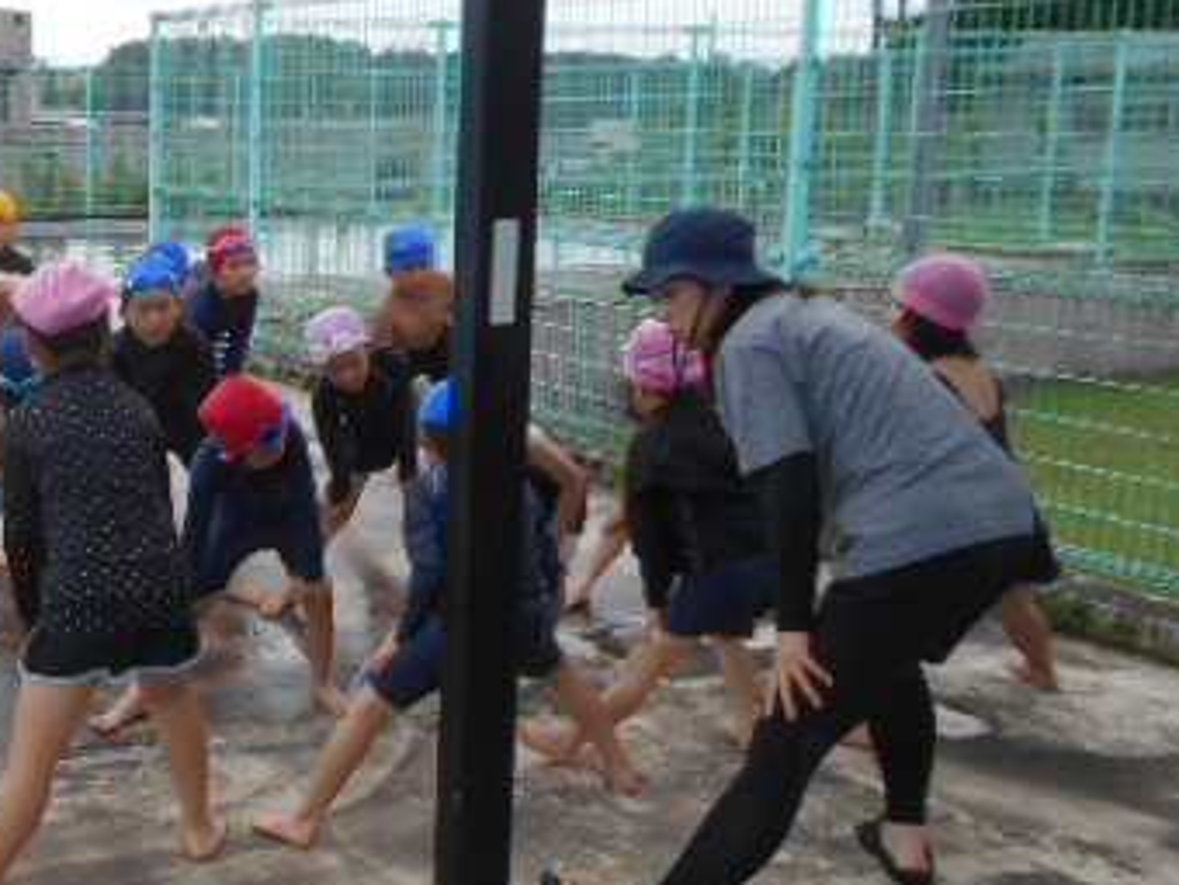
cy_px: 465
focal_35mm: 49
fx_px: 1669
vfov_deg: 29.7
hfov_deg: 37.0
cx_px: 170
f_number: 3.2
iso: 80
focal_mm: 4.6
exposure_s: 1/640
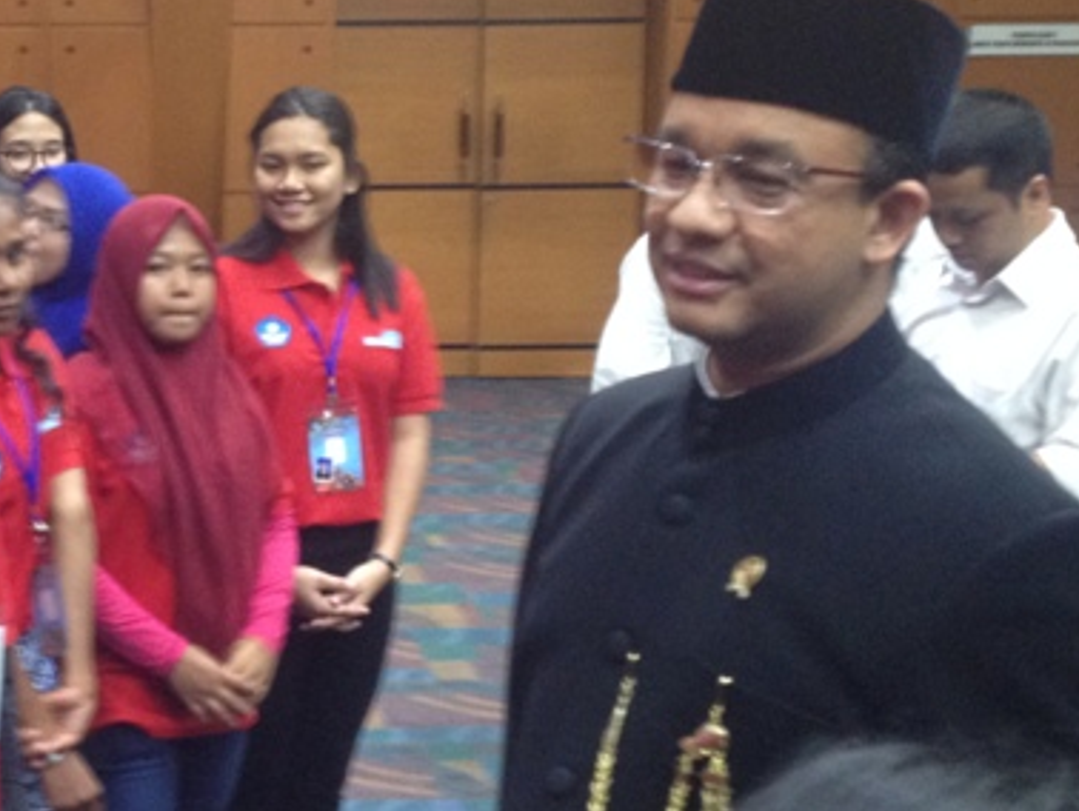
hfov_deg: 25.7
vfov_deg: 19.9
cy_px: 286
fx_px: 2308
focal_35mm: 74
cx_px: 154
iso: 200
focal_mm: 4.28
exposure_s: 1/20
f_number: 2.4
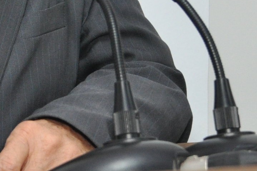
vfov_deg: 5.1
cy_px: -78
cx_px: -3
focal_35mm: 269
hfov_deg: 7.6
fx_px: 1918
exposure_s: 1/60
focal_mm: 40
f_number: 5.6
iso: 800
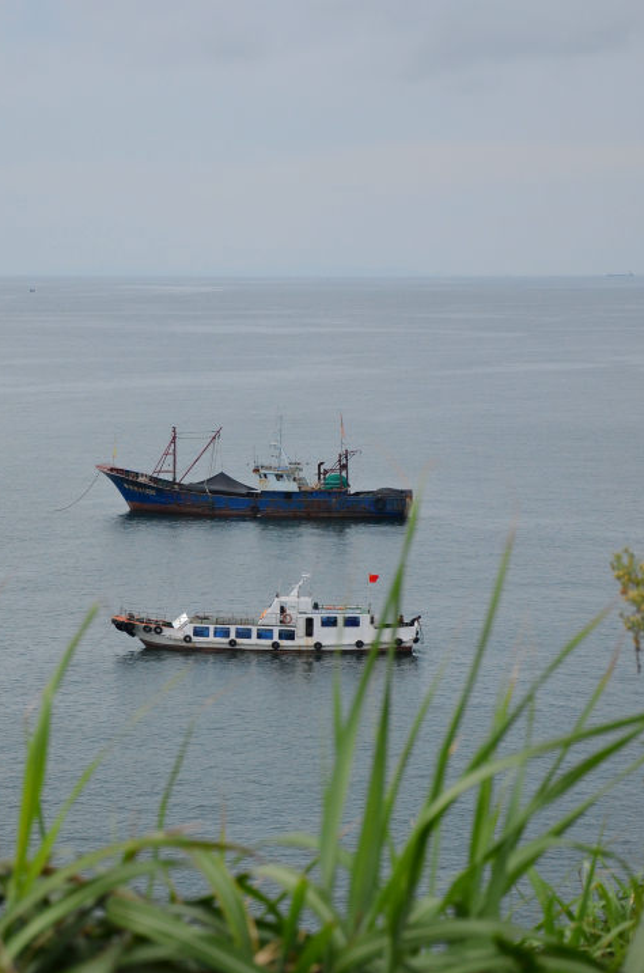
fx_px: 2777
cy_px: 520
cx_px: 216
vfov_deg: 19.9
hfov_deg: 13.2
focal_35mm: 103
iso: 320
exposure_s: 1/1600
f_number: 4.8
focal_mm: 48
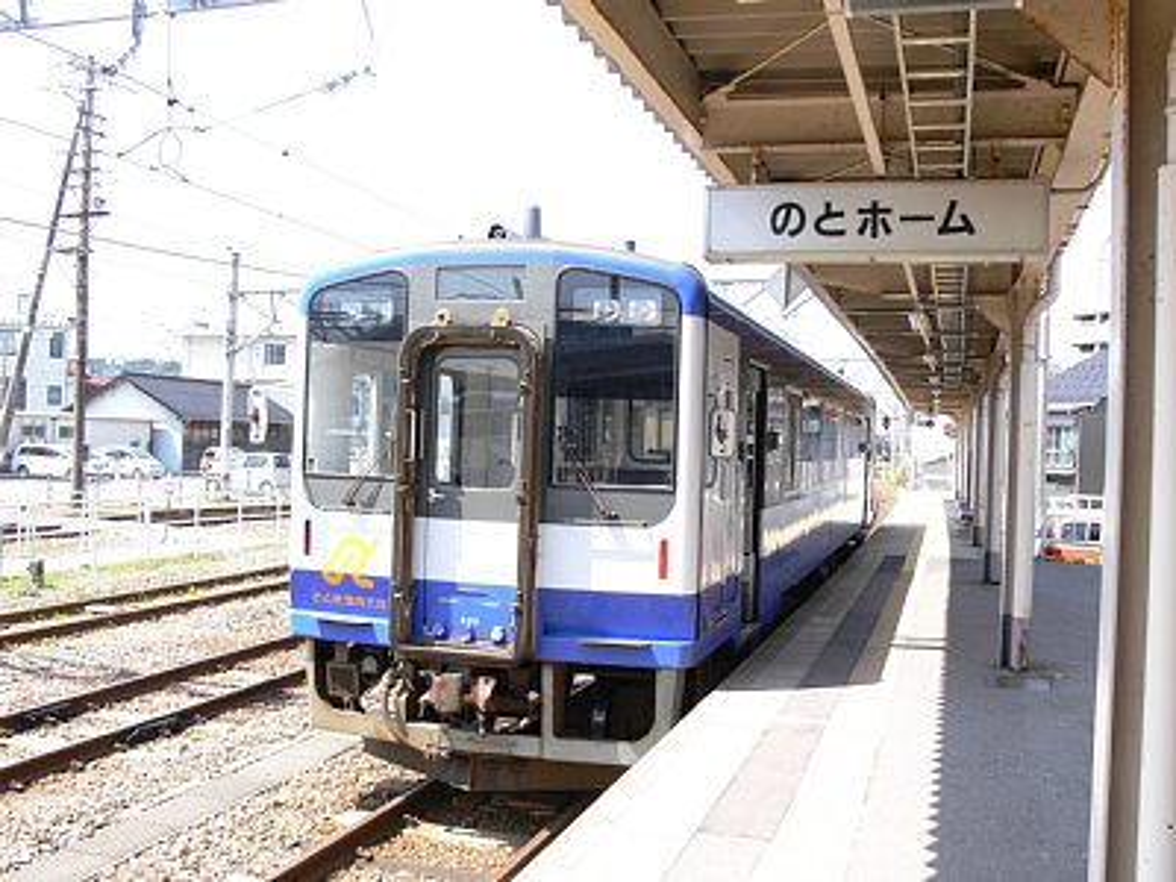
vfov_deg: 40.7
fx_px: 1189
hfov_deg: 52.6
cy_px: 441
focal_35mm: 35
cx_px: 588
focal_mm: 7.4
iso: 80
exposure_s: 1/125
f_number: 4.5
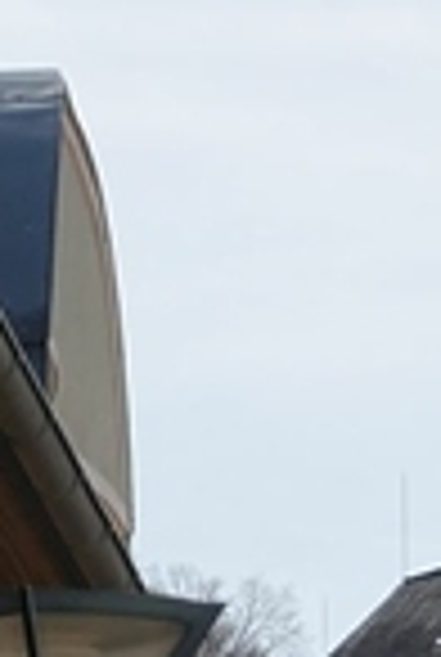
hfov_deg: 1.8
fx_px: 13862
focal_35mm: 758
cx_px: 808
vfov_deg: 2.7
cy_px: 1598
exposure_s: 1/250
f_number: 8
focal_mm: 40.37
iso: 125
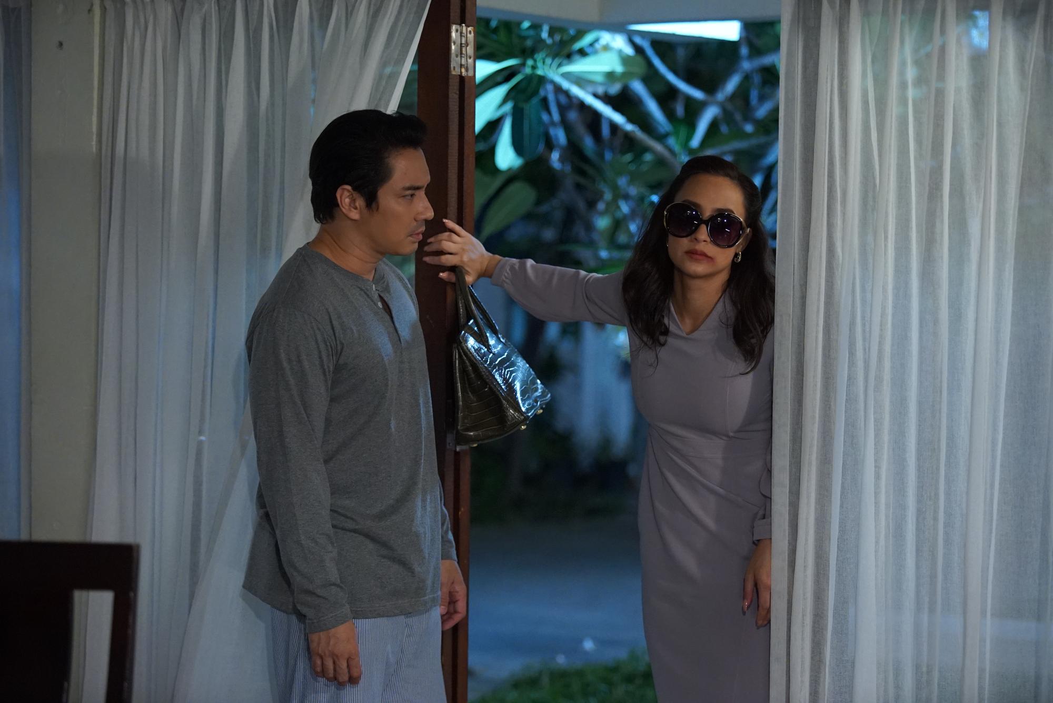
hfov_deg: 19.4
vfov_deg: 13.1
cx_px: 526
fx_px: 3072
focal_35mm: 105
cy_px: 352
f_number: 2.8
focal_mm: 105
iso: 6400
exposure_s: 1/200
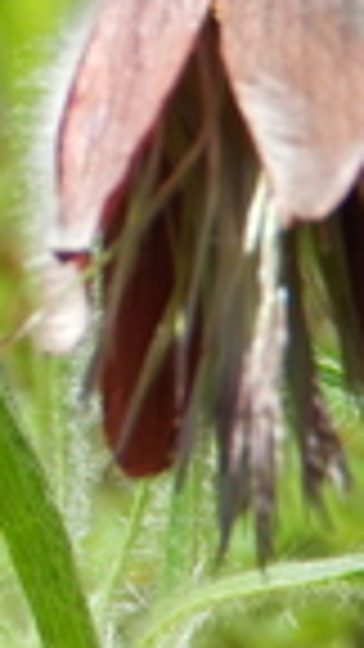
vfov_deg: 6.9
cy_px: 4
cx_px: -768
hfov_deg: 3.8
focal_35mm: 313
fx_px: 5371
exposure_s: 1/640
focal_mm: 12.5
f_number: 4.5
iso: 100
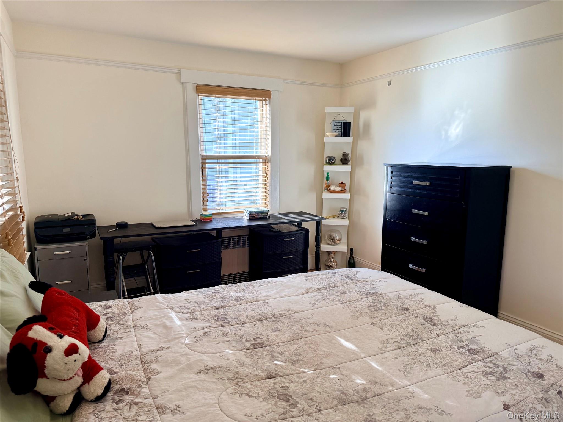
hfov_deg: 71.6
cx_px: 282
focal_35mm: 24
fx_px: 390
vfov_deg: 56.8
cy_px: 211
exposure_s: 1/240
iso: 100
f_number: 1.78
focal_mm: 6.76
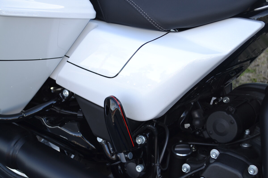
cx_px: 134
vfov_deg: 23.8
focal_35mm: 57
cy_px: 89
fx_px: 424
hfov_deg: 35.1
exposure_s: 1/80
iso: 100
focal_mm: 38
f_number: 5
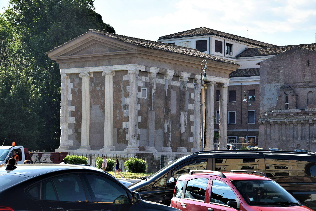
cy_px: 106
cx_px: 158
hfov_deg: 21.9
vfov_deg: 14.7
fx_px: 816
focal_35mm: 93
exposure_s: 1/250
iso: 280
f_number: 8
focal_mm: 62
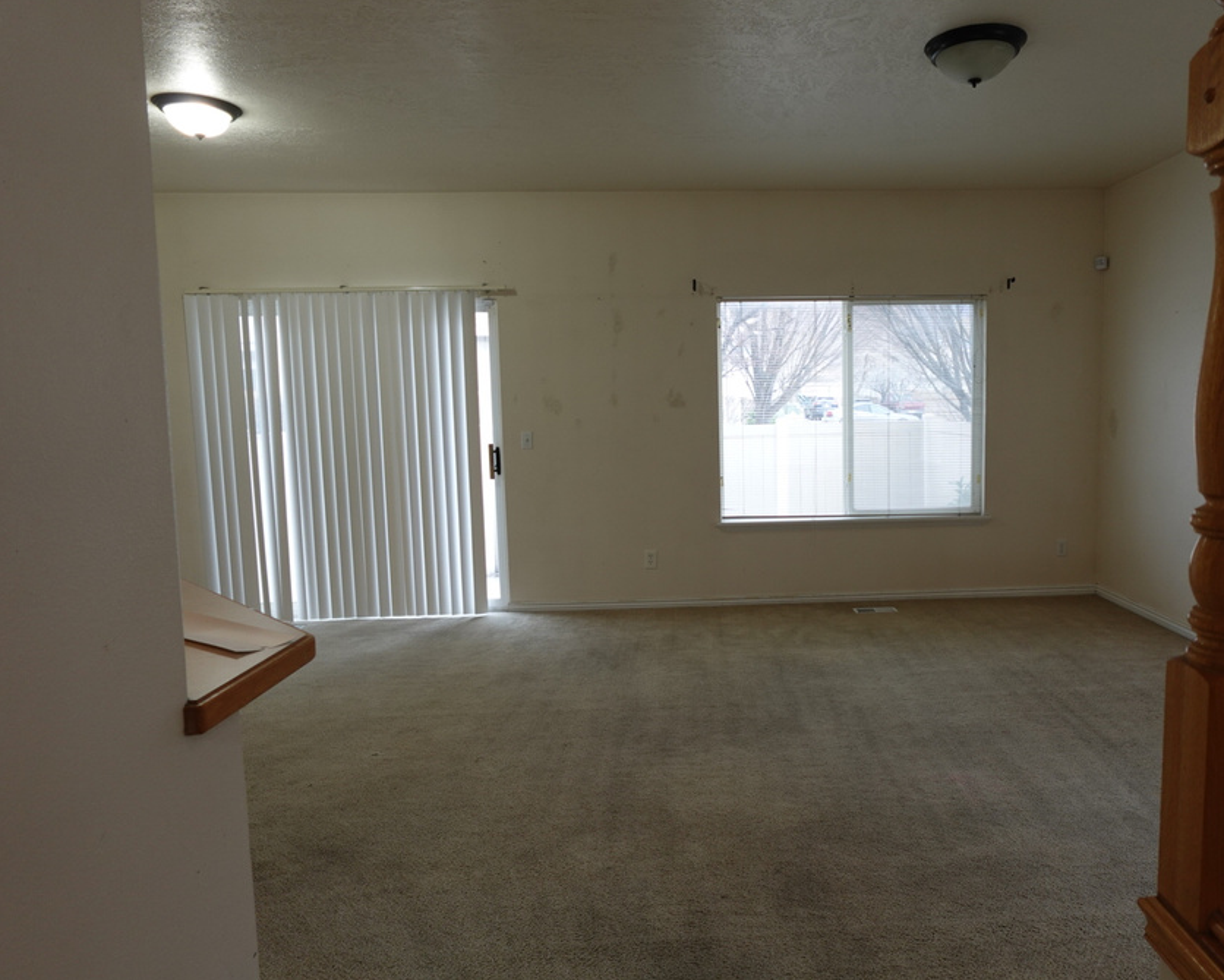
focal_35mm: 23
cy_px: 482
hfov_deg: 71.8
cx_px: 735
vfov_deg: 60.9
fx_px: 833
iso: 125
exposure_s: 1/80
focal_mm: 7.6
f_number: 2
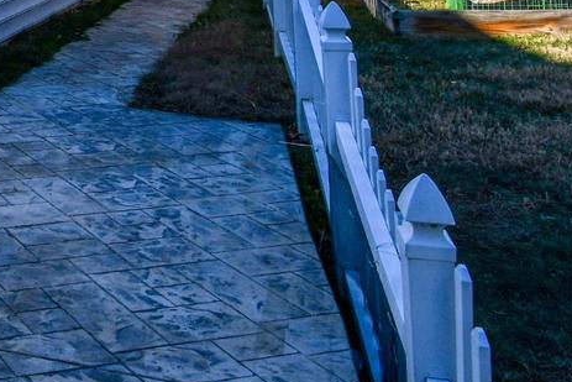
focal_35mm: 56
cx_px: -273
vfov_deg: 21.7
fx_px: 890
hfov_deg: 26.5
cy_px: -125
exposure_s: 1/320
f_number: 9
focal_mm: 12
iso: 100
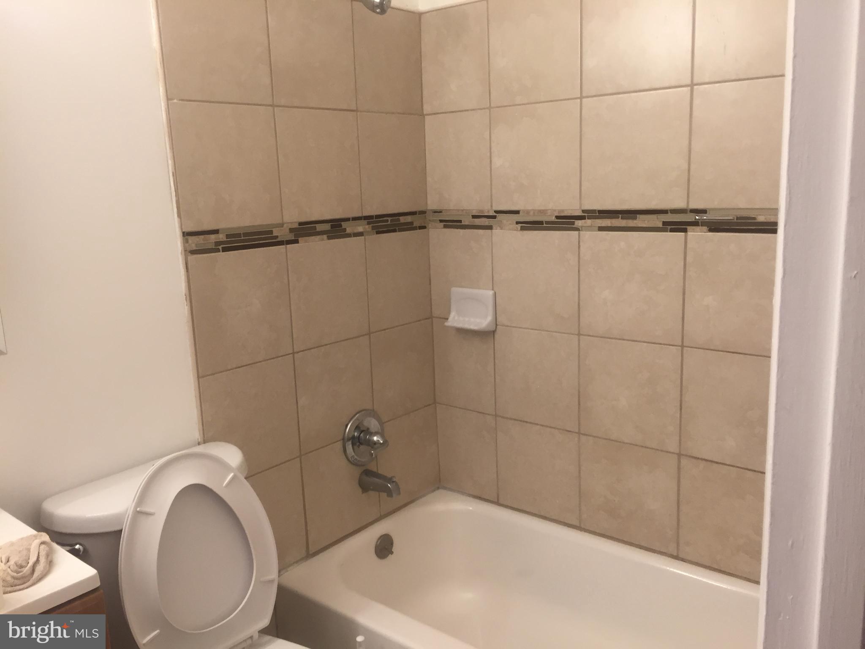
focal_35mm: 29
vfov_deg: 48.2
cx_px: 432
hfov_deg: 61.7
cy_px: 324
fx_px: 725
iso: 32
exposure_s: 1/30
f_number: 2.2
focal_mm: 4.15
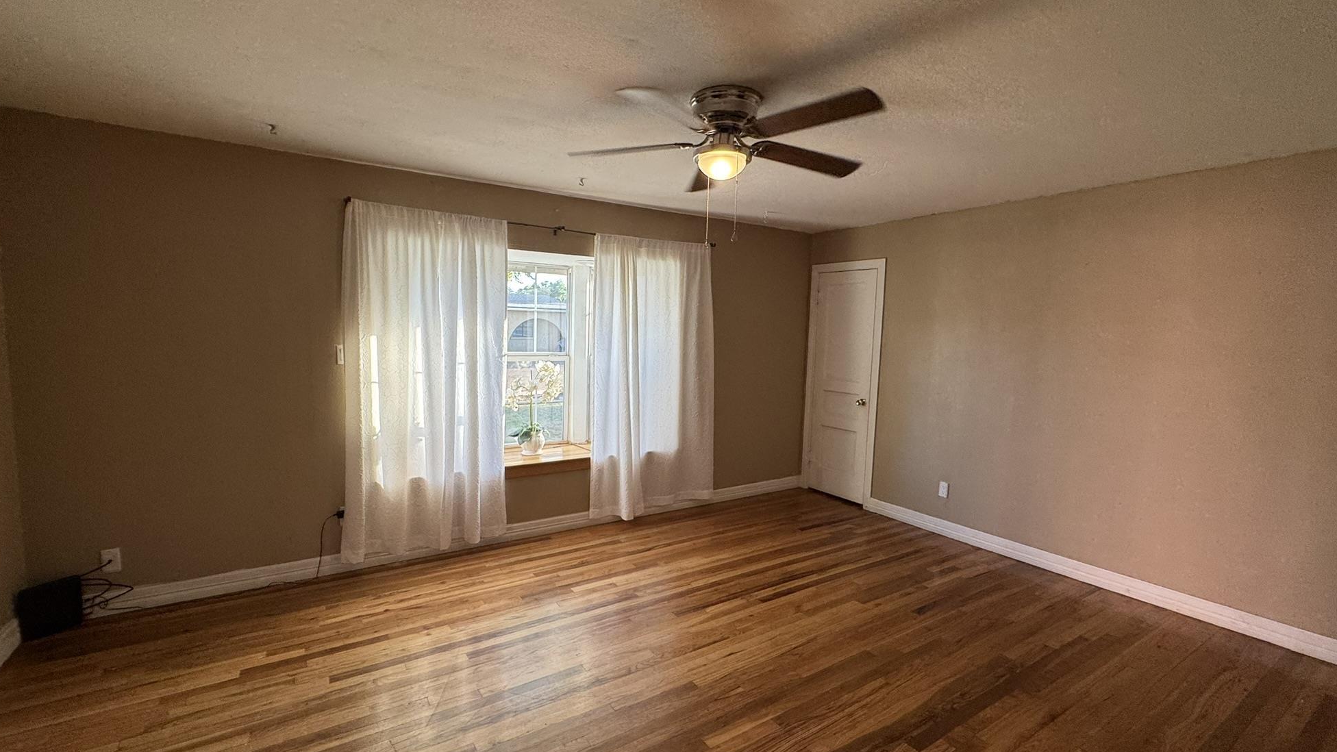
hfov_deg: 99.3
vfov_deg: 67.1
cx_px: 637
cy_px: 382
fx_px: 567
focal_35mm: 16
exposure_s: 1/120
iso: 100
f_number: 2.2
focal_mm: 2.22
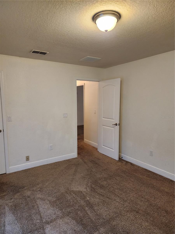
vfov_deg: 73.9
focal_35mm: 23
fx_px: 155
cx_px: 88
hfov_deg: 58.9
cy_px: 117
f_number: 1.8
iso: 800
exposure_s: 1/120
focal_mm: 6.4
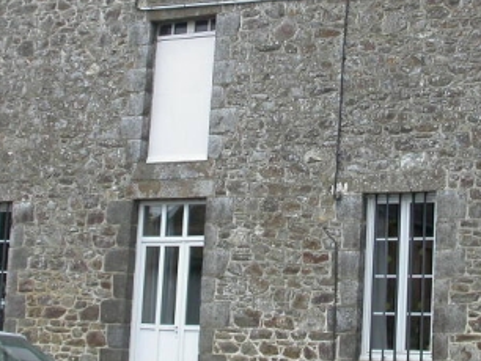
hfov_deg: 20.0
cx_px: 307
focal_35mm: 98
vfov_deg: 15.1
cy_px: 97
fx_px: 1363
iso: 100
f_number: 3.9
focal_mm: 9.1
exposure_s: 1/84.1
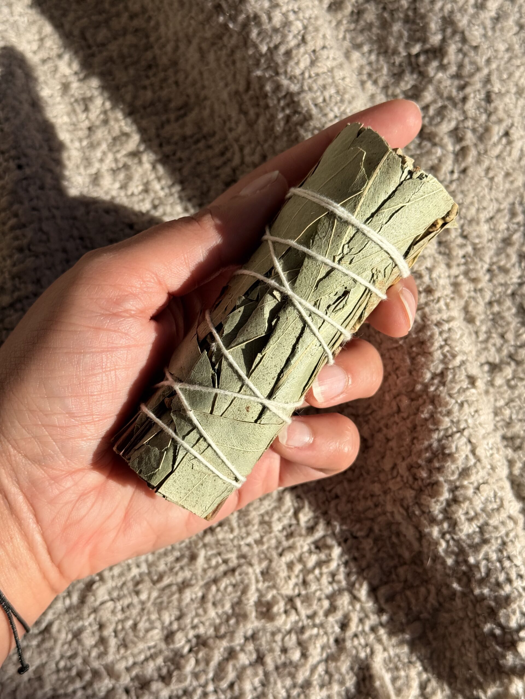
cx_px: 262
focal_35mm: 48
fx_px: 971
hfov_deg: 30.3
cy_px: 350
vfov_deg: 39.7
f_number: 1.78
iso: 80
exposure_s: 1/1116
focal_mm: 6.76
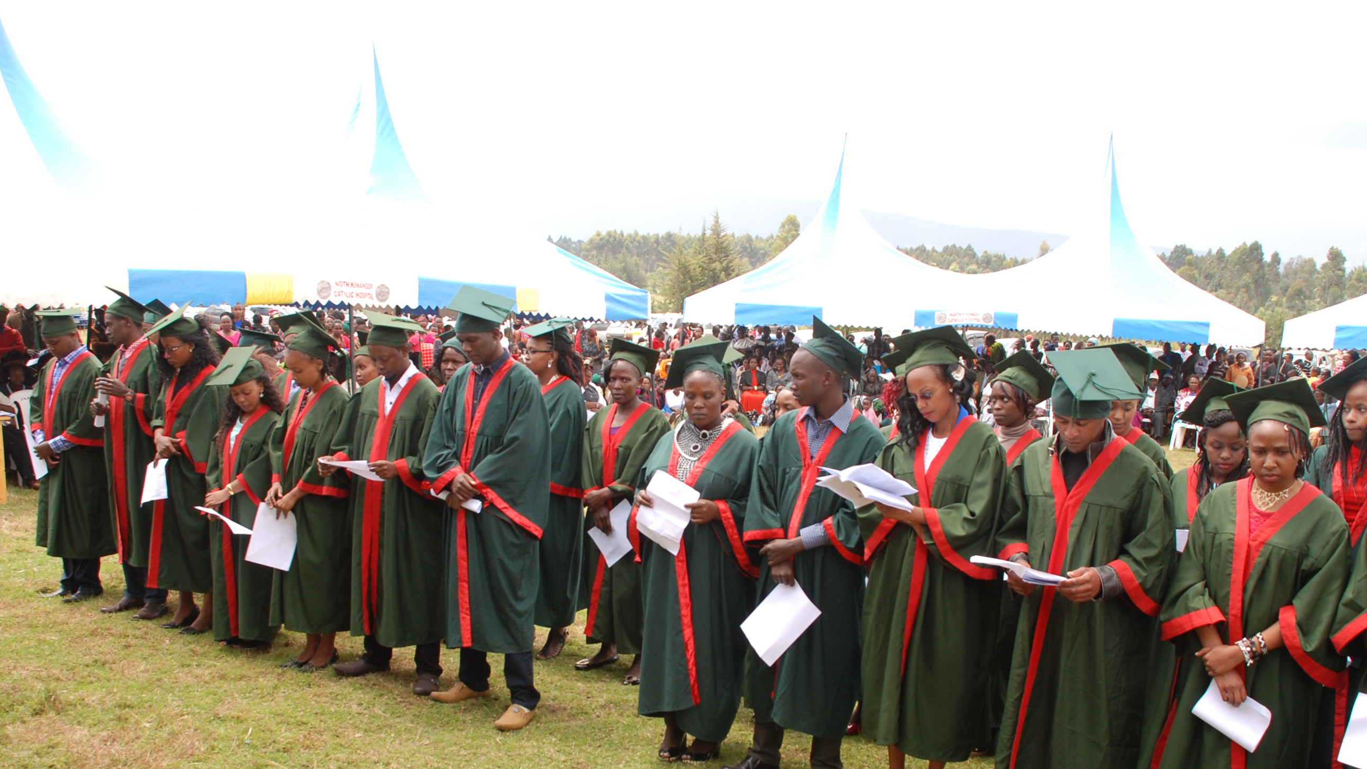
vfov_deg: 30.2
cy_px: 516
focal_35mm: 39
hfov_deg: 51.6
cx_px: 692
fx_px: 1414
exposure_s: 1/160
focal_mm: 22
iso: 200
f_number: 6.3
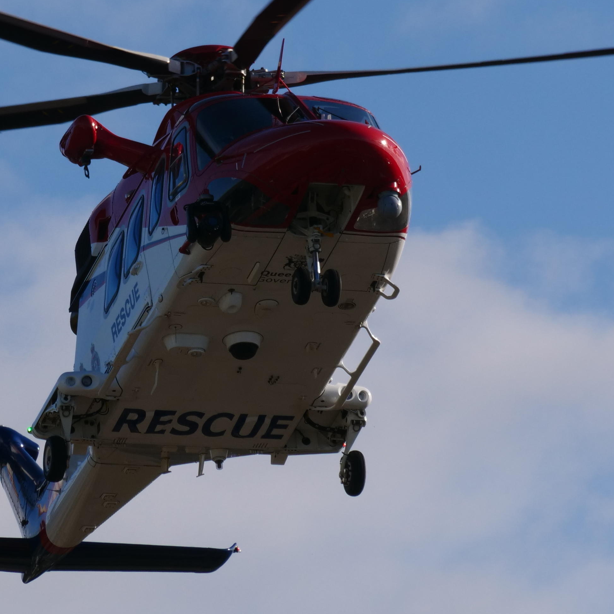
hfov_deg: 2.7
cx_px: 173
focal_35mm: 639
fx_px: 12823
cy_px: 154
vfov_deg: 2.7
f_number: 7.1
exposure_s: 1/1000
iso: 200
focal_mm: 140
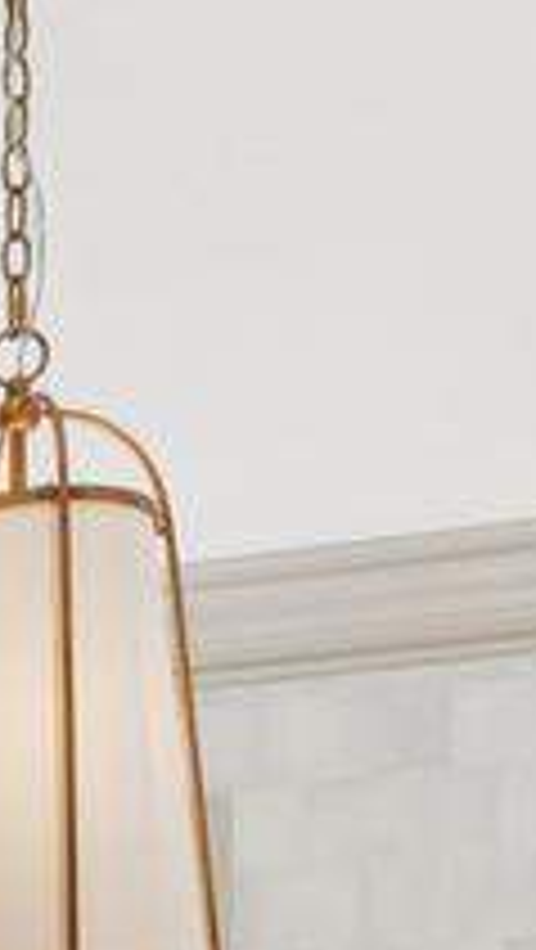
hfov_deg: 8.8
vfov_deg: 17.7
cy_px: 1540
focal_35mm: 104
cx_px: -1234
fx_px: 2630
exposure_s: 1/50
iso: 200
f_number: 8
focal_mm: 14.6
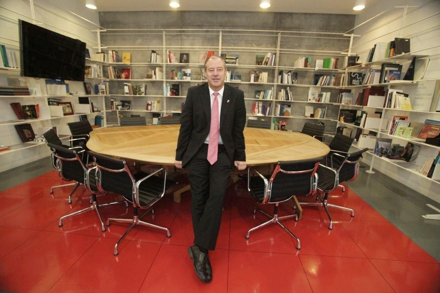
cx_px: 220
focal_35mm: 17
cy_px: 146
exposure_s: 1/80
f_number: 5.6
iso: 3200
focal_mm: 17
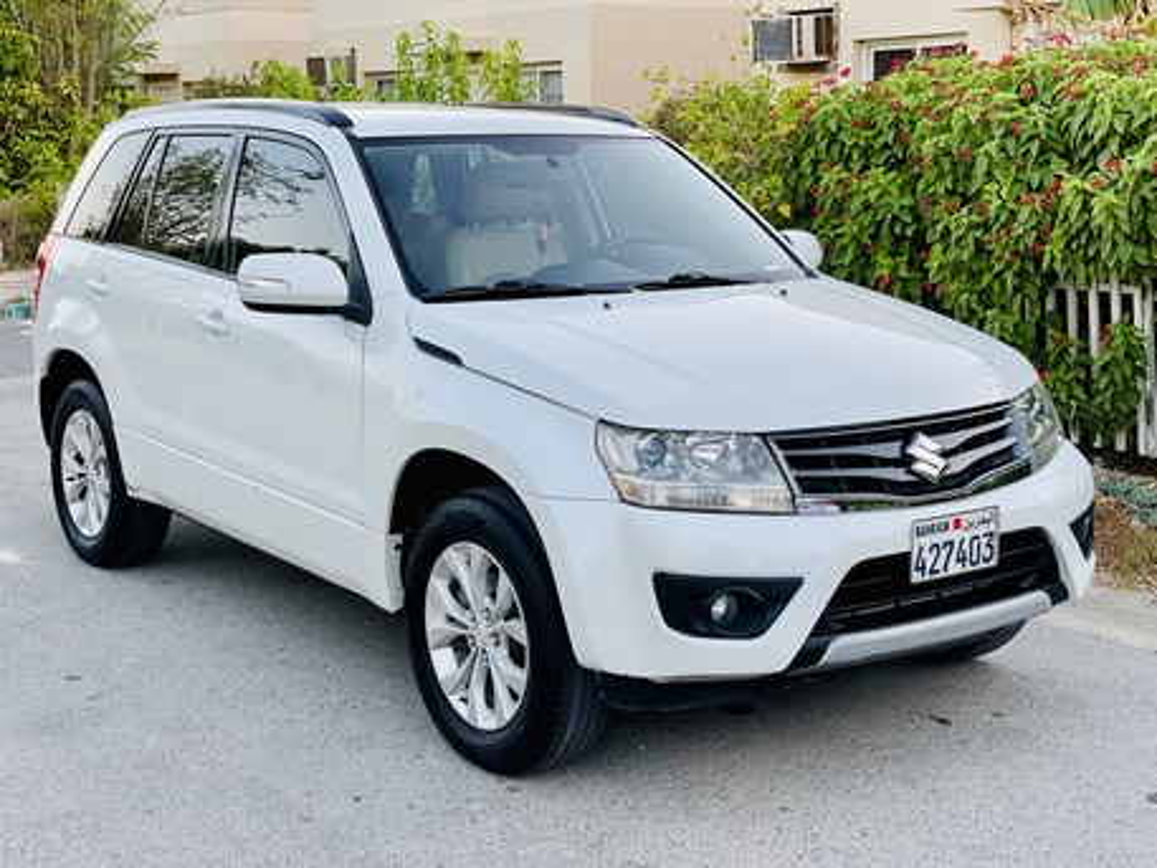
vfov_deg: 28.0
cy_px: 434
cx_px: 578
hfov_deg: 36.8
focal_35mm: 52
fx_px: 1738
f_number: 2
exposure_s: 1/122
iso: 50
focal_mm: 6
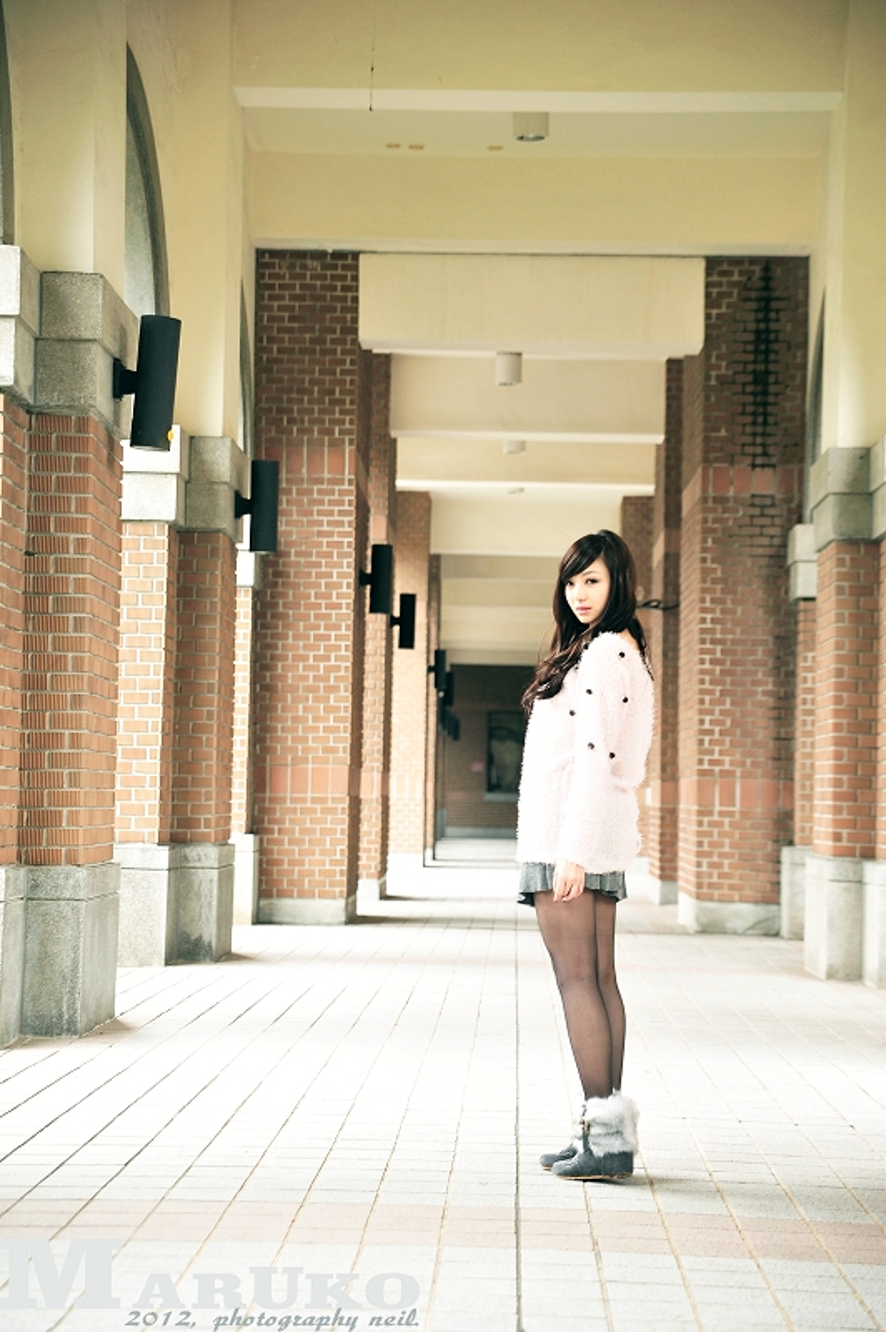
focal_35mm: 70
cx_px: 443
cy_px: 666
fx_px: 2588
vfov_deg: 28.9
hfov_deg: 19.4
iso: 800
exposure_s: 1/40
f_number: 3.5
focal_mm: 70
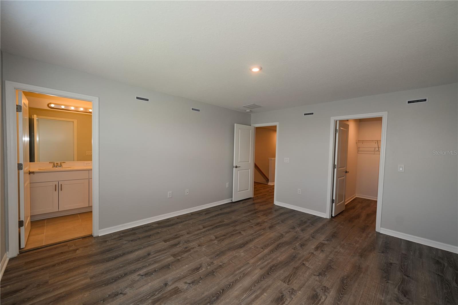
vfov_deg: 81.2
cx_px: 229
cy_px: 152
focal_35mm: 14
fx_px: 178
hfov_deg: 104.3
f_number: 4
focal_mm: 14
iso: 3600
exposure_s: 1/60
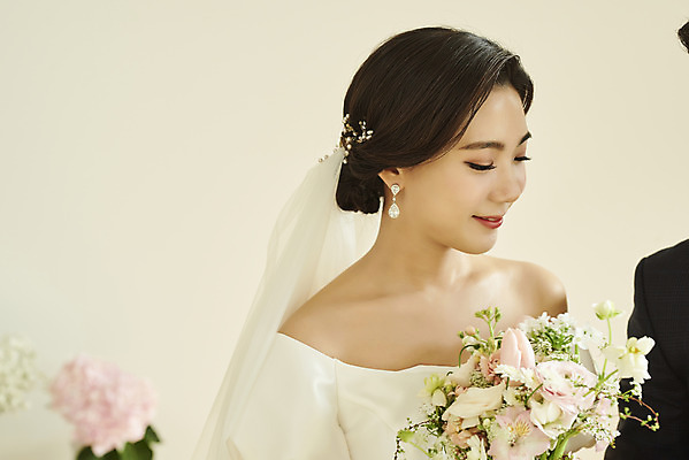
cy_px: 230
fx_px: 1628
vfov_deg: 16.1
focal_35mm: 85
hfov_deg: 23.9
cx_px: 344
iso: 250
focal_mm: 85
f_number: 4
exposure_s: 1/125
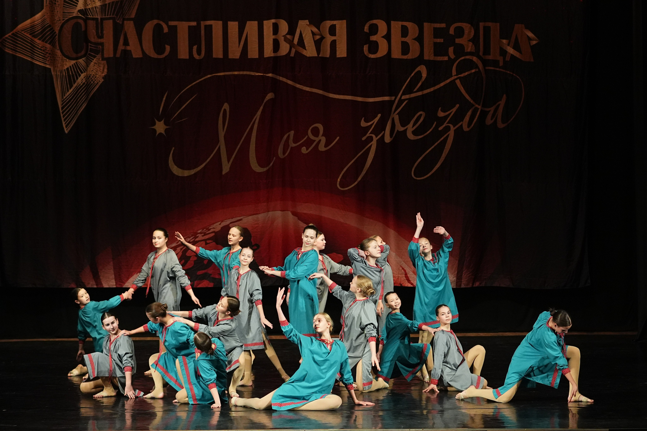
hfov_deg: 18.8
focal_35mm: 109
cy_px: 216
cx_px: 324
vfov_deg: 12.6
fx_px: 1959
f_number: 2.8
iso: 4000
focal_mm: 73
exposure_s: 1/400
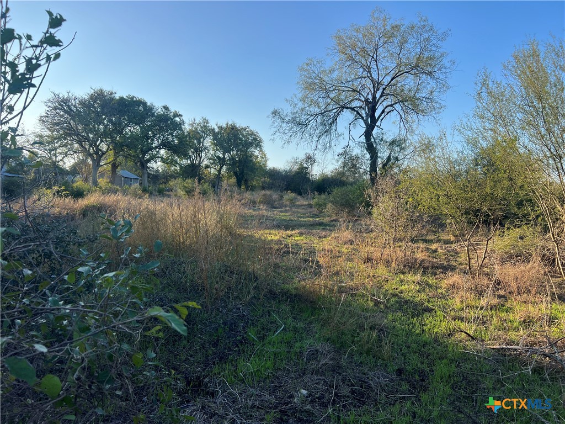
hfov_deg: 67.3
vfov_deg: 53.1
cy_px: 212
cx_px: 282
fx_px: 424
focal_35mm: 26
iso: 50
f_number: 1.5
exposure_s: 1/1531
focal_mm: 5.7
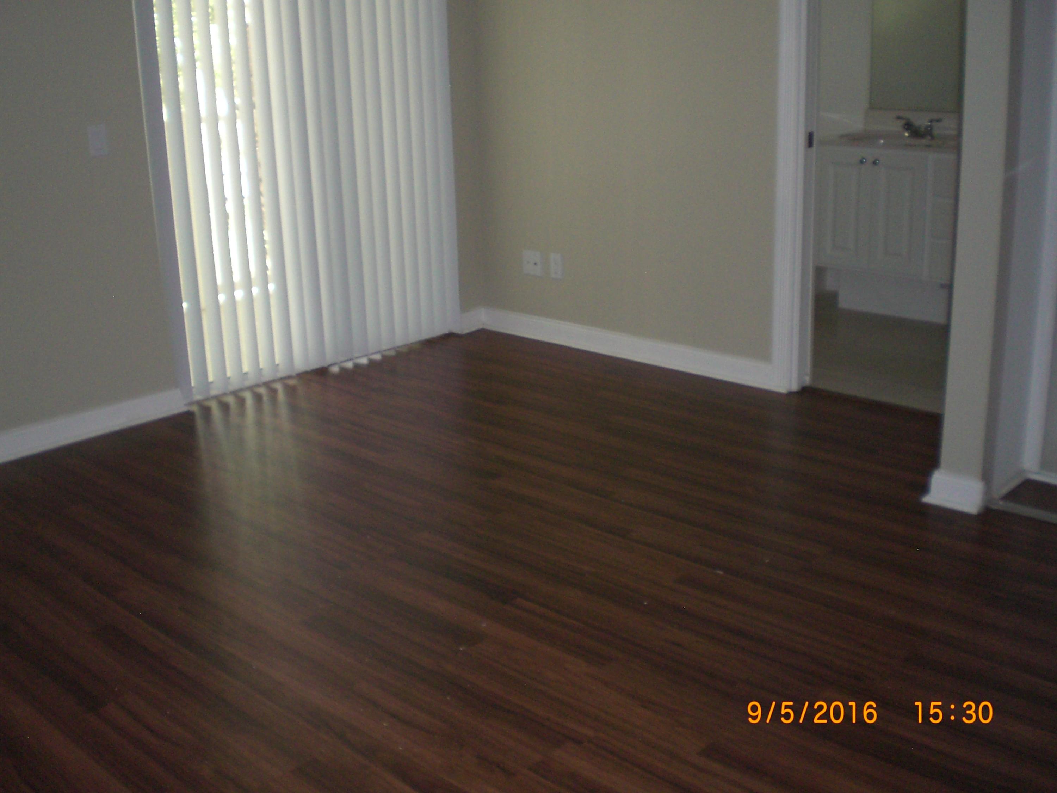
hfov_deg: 49.0
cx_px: 528
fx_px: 1160
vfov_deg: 37.7
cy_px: 396
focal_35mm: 38
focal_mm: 6.3
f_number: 3.1
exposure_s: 1/60
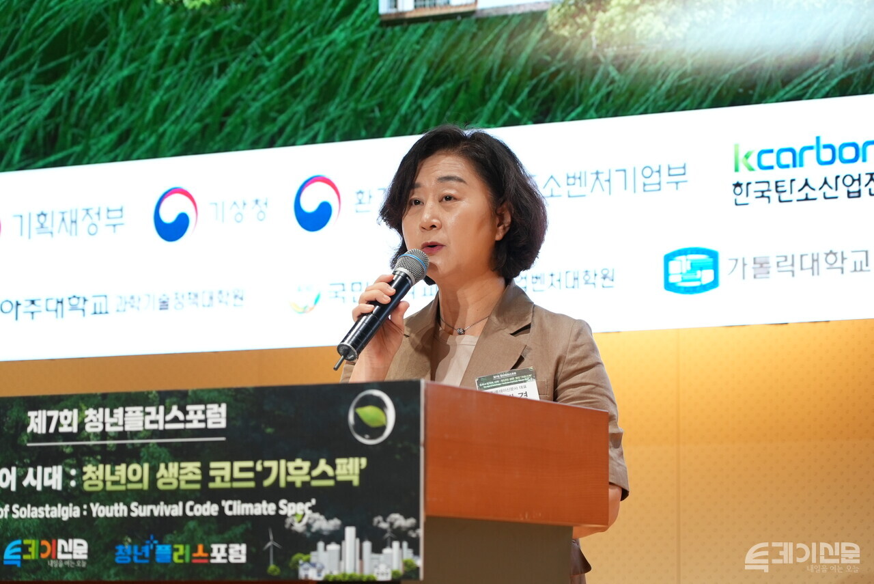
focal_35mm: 105
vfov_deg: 13.1
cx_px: 437
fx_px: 2551
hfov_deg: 19.4
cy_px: 292
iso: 1600
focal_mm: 105
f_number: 4
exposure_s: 1/125
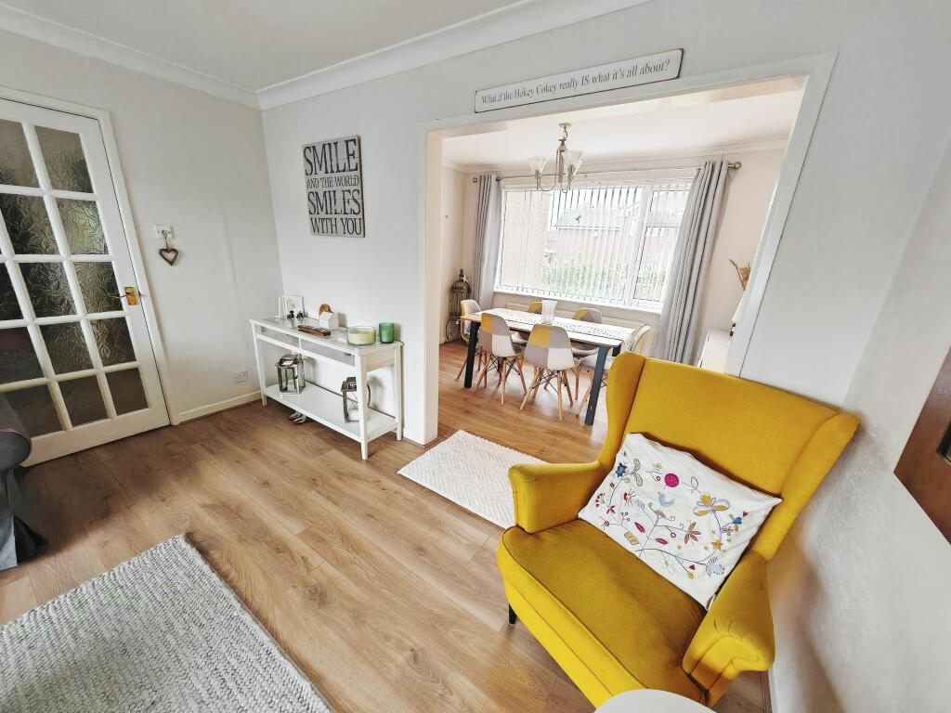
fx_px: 357
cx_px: 476
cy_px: 356
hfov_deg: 106.2
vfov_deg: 89.9
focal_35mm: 13
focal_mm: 1.82
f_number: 2
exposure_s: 1/50
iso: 250
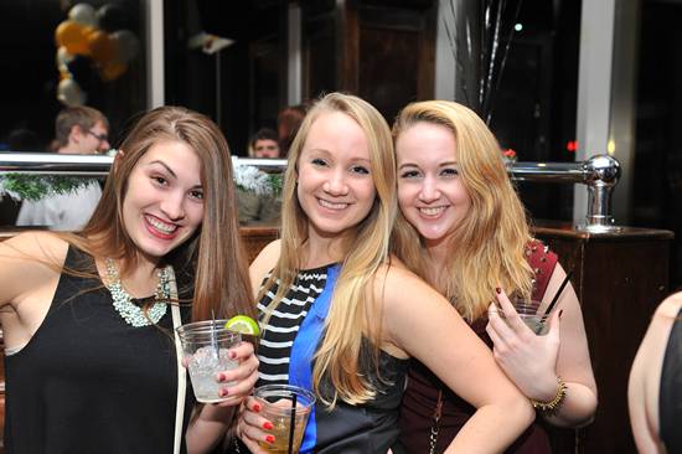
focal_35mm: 40
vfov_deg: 33.4
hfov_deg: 48.5
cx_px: 341
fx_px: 757
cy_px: 227
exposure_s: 1/100
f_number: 5
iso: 800
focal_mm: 40
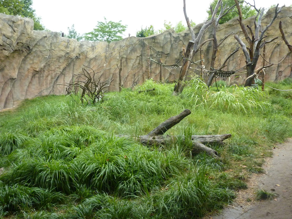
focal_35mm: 29
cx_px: 146
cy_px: 110
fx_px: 245
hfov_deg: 61.7
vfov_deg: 48.2
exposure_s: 1/320
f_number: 3.4
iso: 400
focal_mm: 4.7
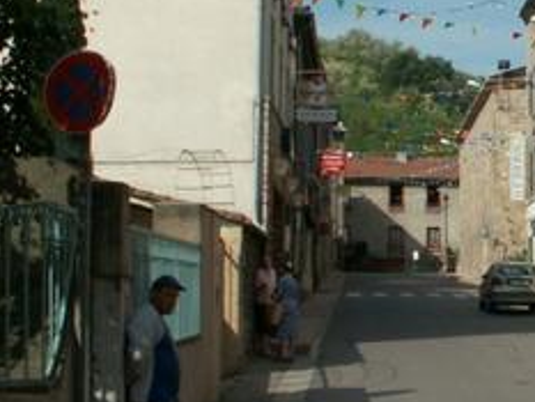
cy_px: 204
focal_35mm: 96
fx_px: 1484
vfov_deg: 15.4
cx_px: 583
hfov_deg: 19.6
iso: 50
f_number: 7.1
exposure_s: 1/250
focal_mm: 5.86
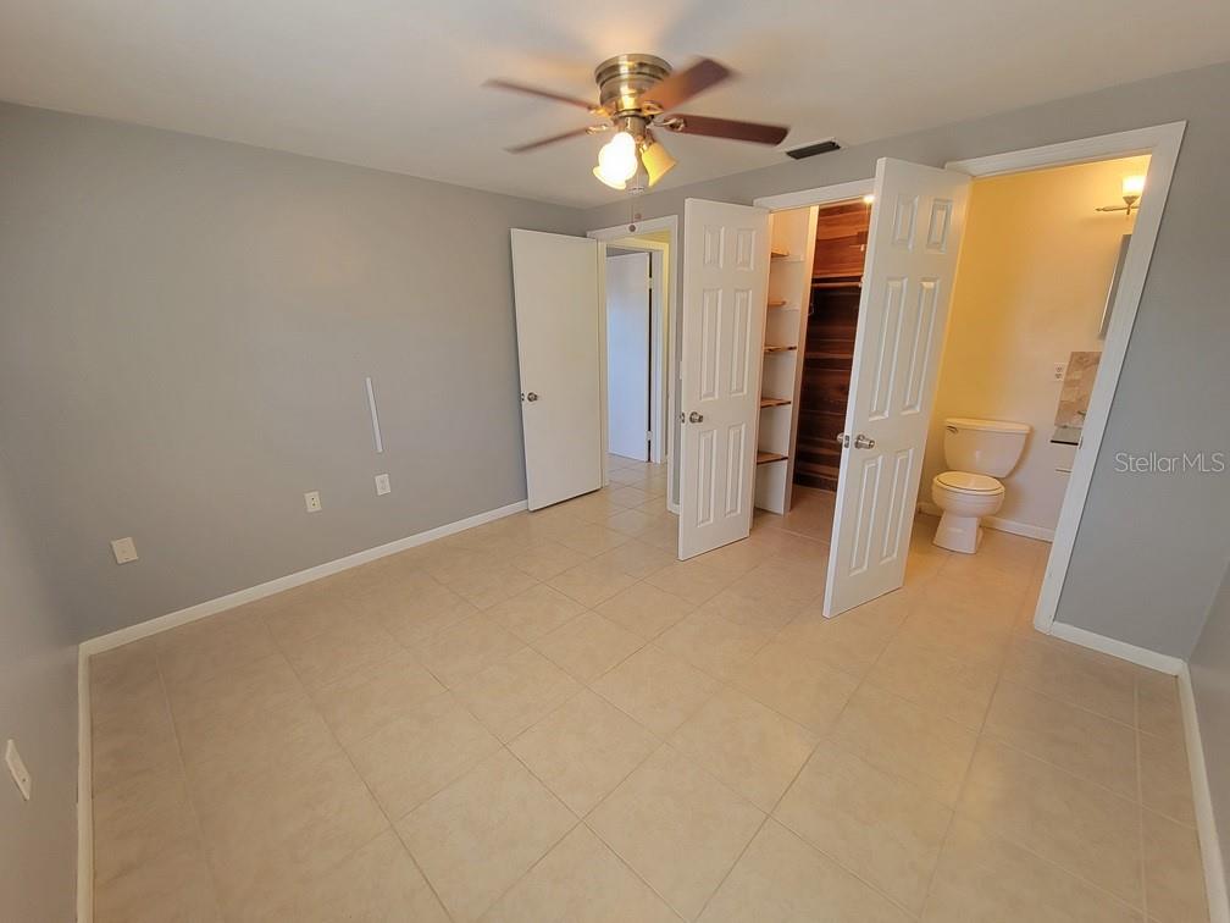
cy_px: 462
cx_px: 615
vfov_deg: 89.9
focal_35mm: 13
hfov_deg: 106.2
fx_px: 462
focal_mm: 2.2
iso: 200
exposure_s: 1/60
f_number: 2.2
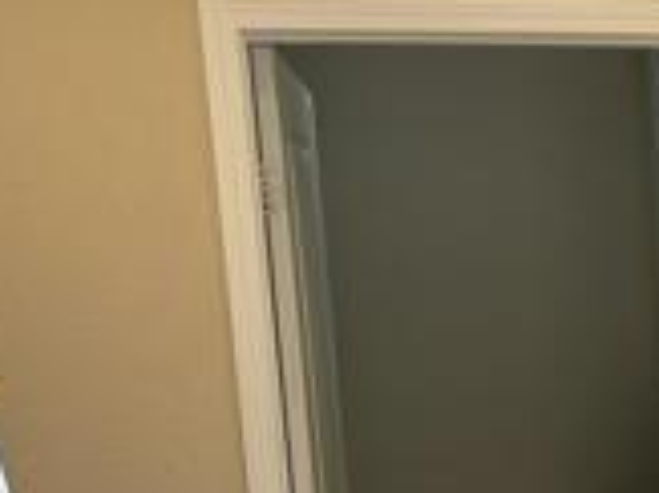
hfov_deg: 17.6
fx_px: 1940
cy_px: 634
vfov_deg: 13.9
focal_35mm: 102
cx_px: 942
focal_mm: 5.96
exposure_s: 1/121
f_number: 1.6
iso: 100
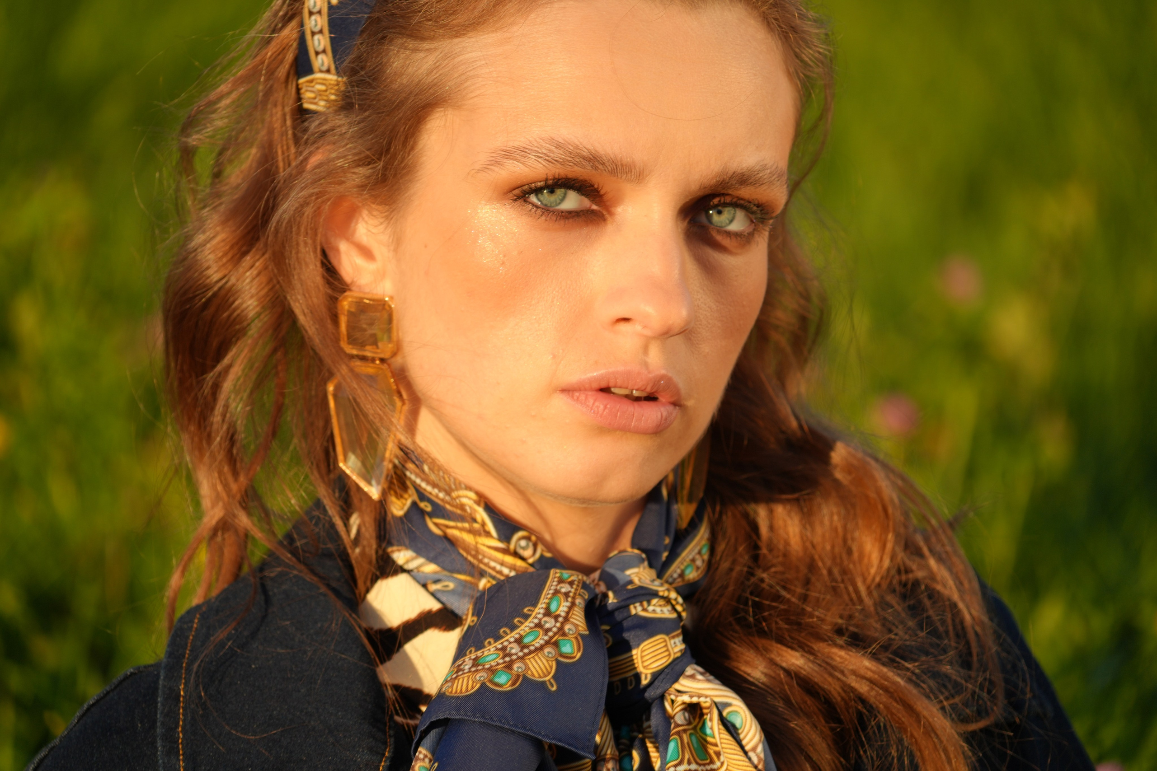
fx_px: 7295
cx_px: 578
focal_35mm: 227
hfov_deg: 9.1
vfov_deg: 6.1
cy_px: 386
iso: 200
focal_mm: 227
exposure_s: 1/320
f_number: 7.1
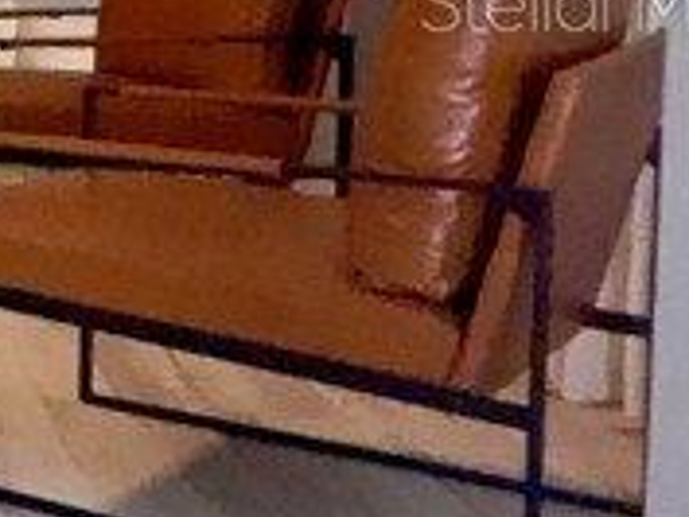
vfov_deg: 17.8
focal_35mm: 81
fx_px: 1613
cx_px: -1207
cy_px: 0
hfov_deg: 12.8
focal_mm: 2.22
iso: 640
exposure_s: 1/60
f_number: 2.2
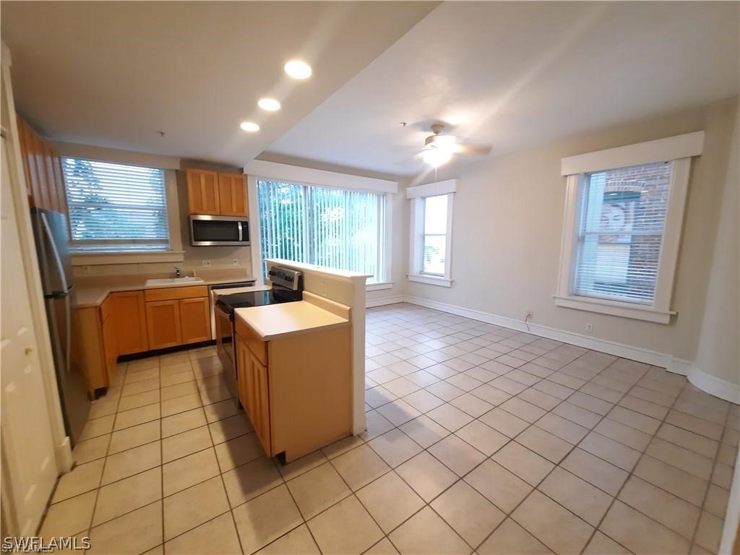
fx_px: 278
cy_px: 278
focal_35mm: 13
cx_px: 370
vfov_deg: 89.9
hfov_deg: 106.2
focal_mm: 1.74
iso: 200
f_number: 2.2
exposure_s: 1/24
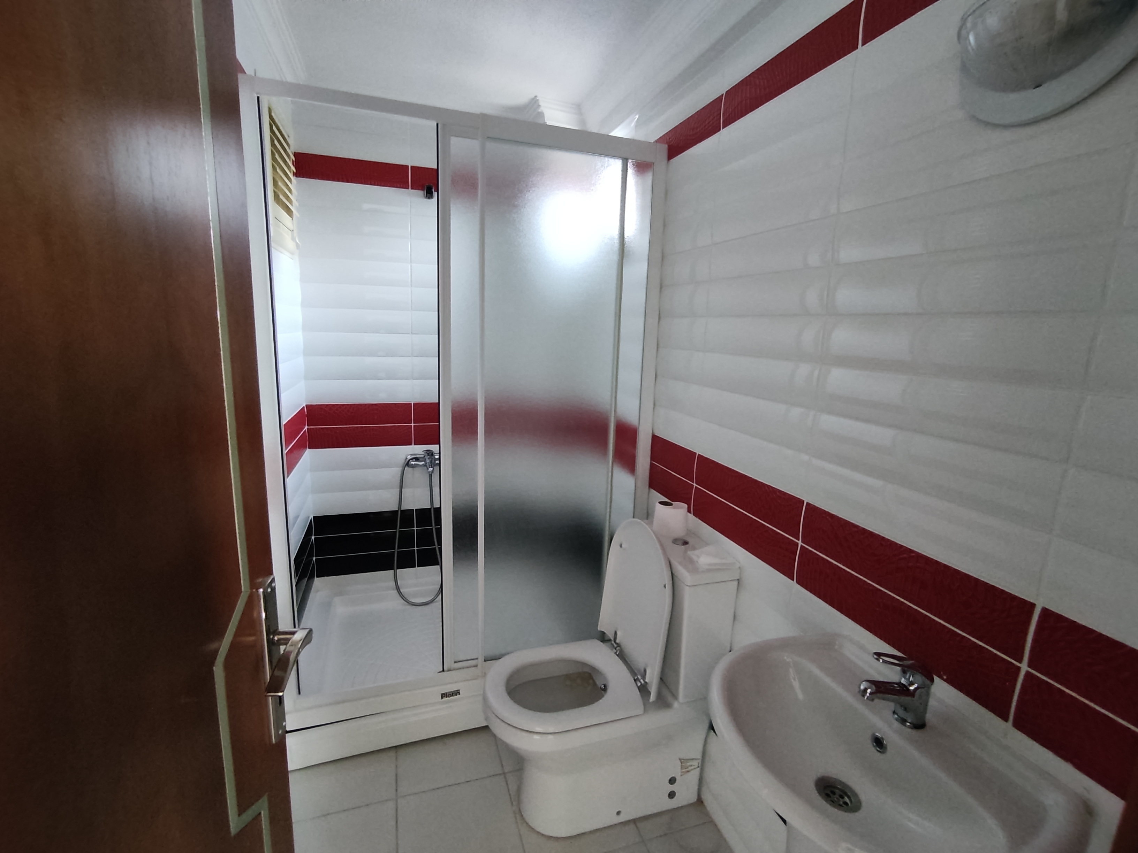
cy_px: 426
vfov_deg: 81.7
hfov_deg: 98.2
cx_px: 569
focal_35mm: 15
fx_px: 493
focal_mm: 1.6
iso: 441
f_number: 2.2
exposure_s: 1/30
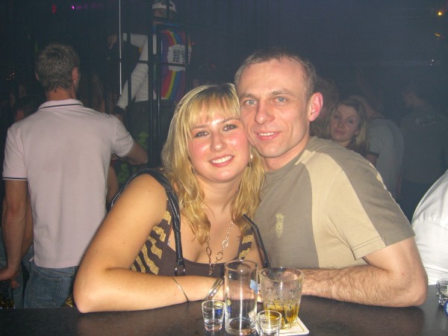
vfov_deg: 37.7
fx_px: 492
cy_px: 168
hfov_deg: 49.0
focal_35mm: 38
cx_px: 224
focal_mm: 7.9
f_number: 2.8
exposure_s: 1/60
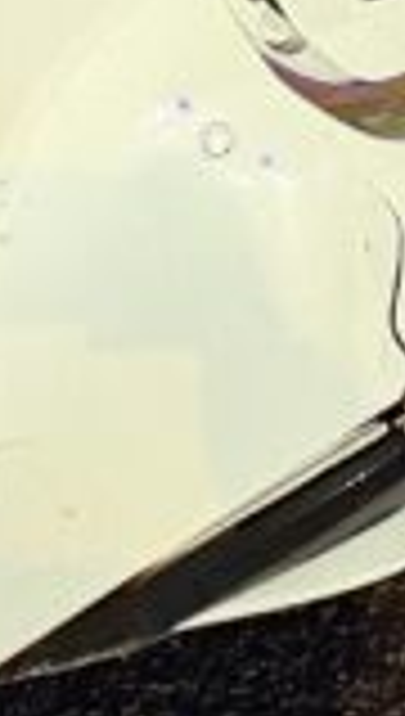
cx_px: 842
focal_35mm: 168
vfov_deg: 12.4
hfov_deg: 7.0
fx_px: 3192
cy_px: -216
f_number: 1.78
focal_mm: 6.76
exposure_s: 1/60
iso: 640
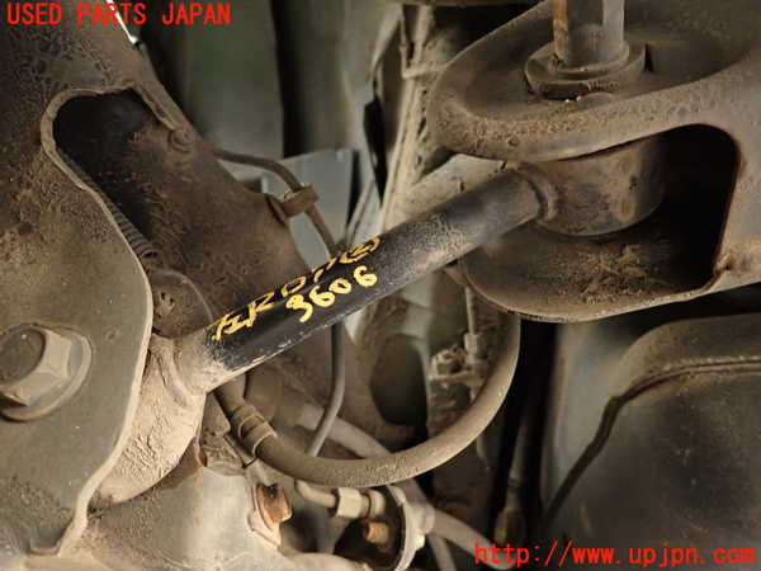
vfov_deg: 54.9
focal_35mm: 25
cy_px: 286
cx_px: 380
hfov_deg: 69.4
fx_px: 550
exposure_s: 1/30
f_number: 2
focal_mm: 4.5
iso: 400
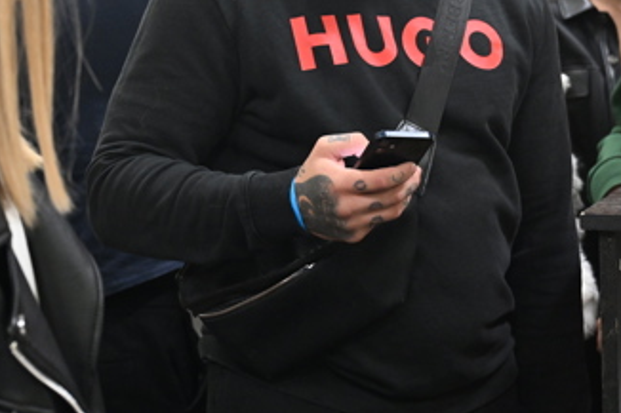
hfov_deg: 18.6
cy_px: 101
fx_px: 1896
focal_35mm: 110
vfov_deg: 12.4
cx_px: 278
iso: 4000
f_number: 4.5
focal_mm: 52
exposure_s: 1/200
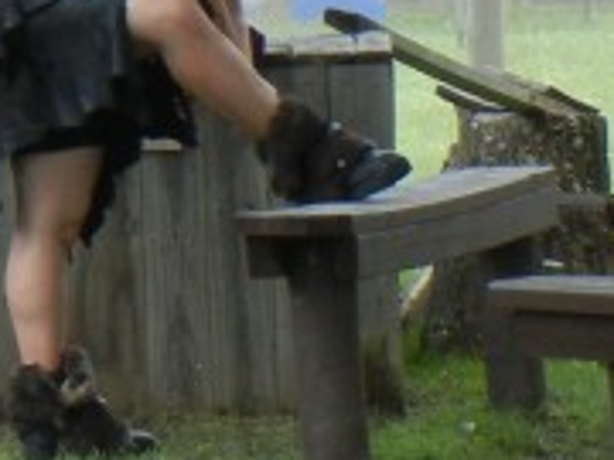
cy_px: -429
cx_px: -924
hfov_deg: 3.0
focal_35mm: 661
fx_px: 11724
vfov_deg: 2.2
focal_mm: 20.9
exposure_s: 1/125
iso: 160
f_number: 4.6
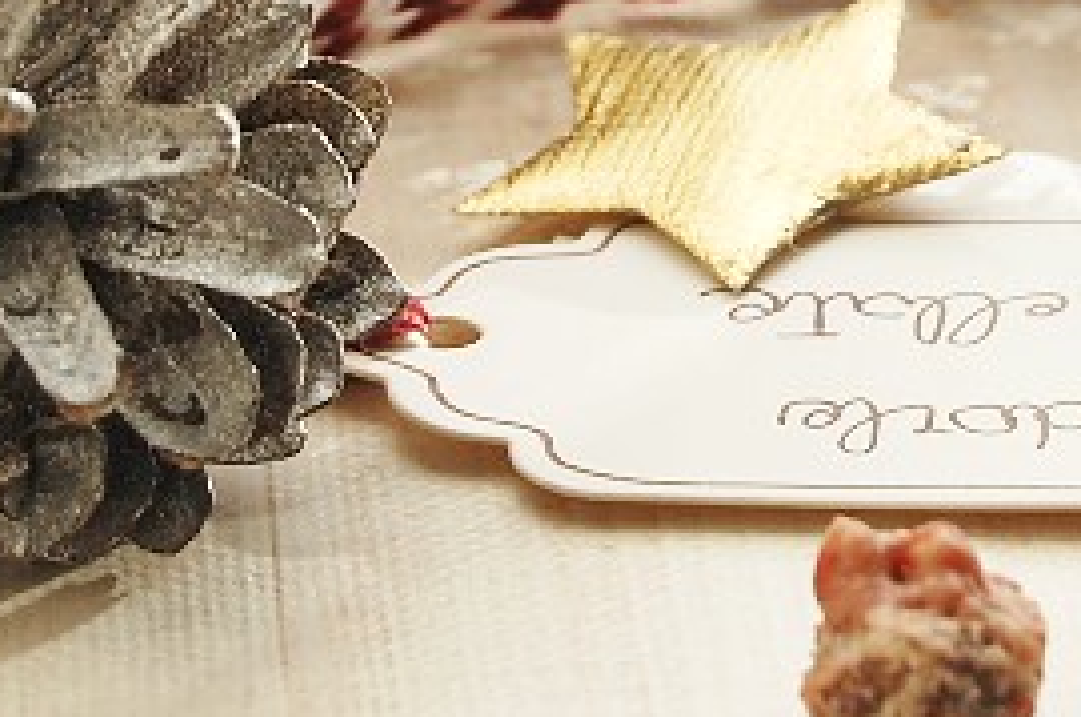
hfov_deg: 6.7
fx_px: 9168
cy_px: -250
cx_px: 1177
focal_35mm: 306
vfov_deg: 4.5
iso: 200
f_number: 8
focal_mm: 55
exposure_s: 1/80
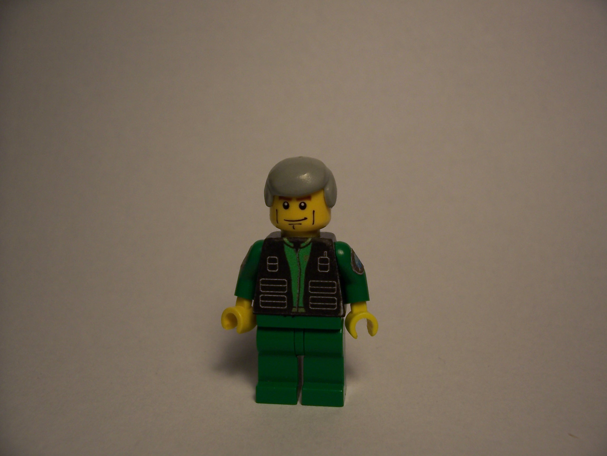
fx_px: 596
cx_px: 304
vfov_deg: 41.8
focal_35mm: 34
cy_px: 228
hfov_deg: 54.0
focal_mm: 5.6
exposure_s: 1/125
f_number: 2.7
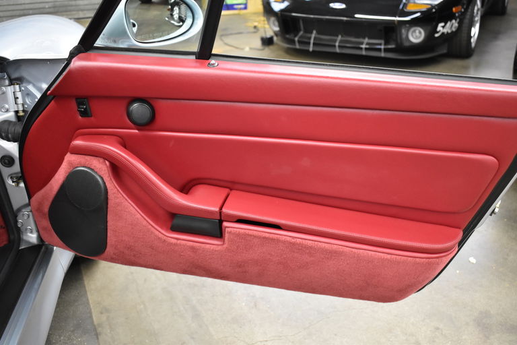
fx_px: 538
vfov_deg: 35.5
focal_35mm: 38
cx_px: 258
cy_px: 172
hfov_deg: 51.3
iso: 2200
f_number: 4
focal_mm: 25
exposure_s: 1/40
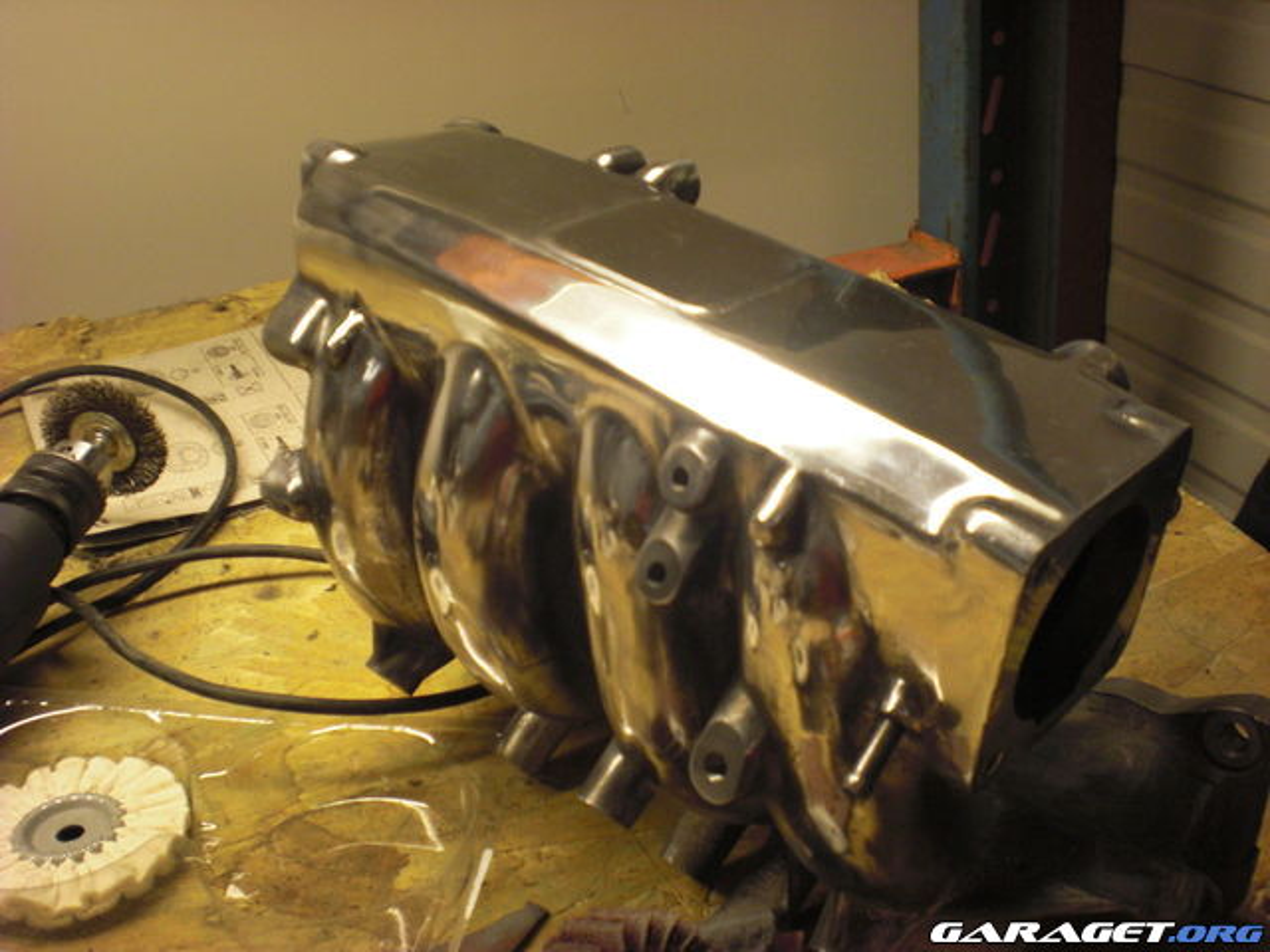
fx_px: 1394
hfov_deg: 49.0
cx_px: 635
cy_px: 476
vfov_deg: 37.7
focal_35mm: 38
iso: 200
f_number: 3.1
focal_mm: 6.3
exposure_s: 1/60
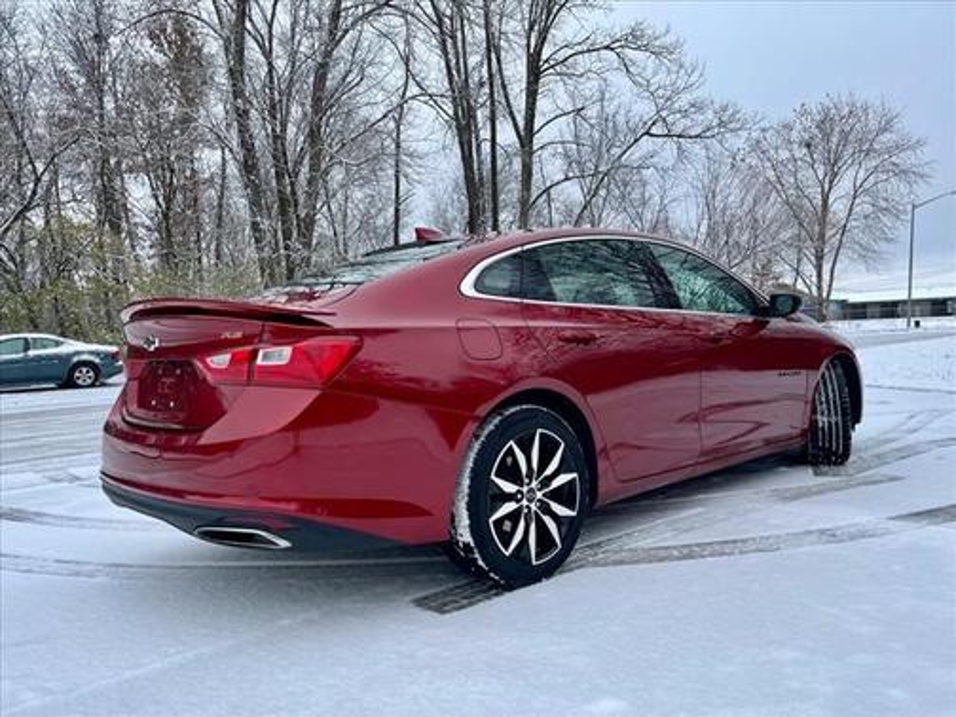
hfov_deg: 67.3
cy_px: 358
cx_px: 478
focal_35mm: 26
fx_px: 718
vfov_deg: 53.1
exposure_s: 1/1000
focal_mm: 5.1
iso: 50
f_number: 1.6
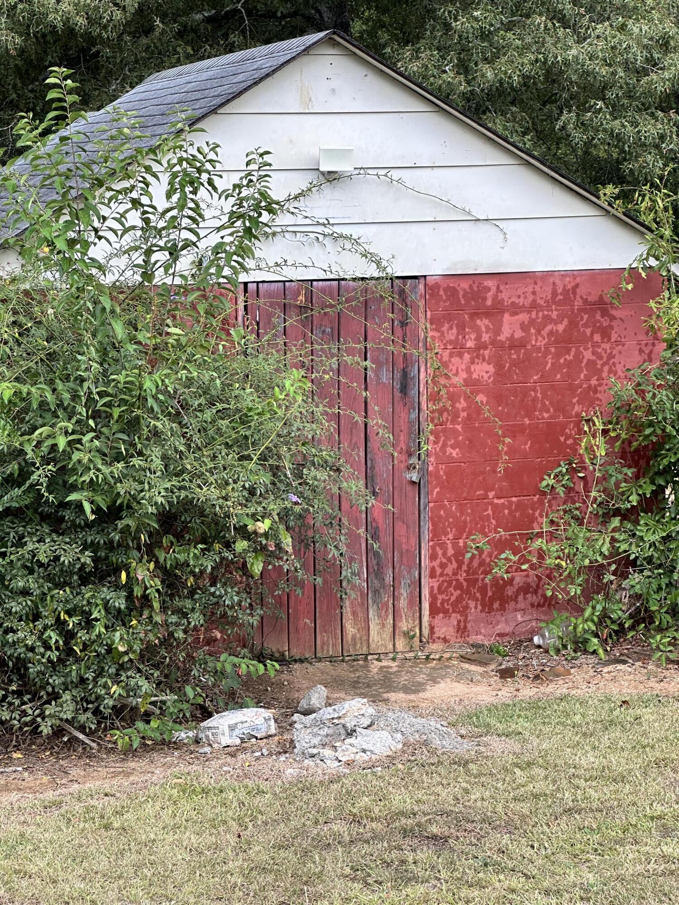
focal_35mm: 77
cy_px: 452
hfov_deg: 19.1
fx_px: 2014
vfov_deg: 25.3
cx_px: 340
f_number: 2.8
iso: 80
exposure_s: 1/99
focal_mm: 9
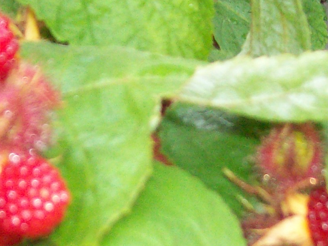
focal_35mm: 125
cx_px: 60
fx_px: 1184
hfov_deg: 15.6
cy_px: 212
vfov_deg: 11.8
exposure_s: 1/64
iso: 140
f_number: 2.7
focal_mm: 6
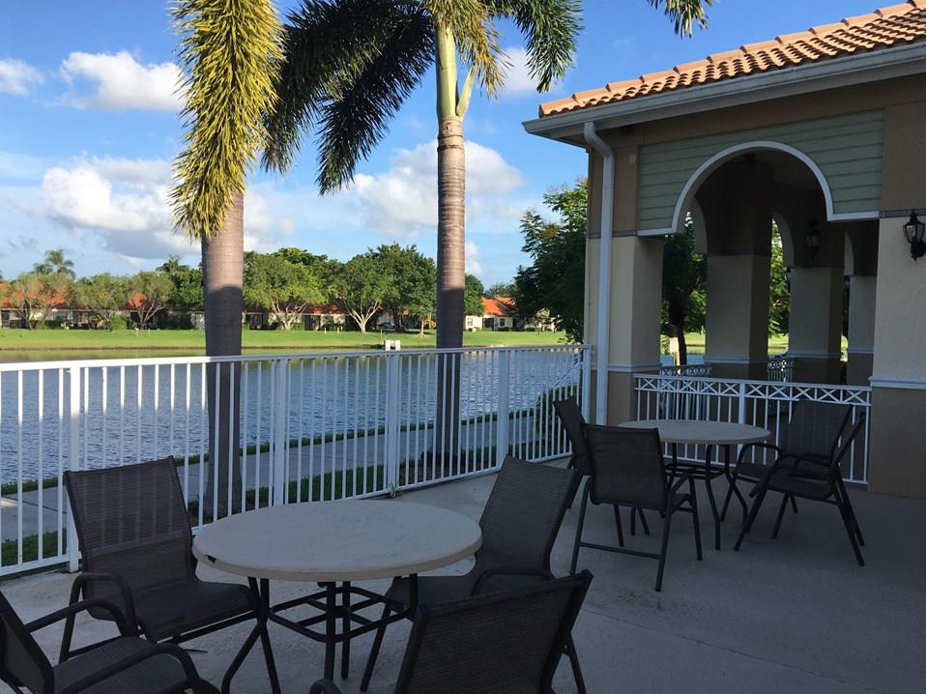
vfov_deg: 45.4
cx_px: 456
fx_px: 829
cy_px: 368
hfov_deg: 58.4
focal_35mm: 31
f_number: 2.2
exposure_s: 1/1183
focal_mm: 4.15
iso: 25
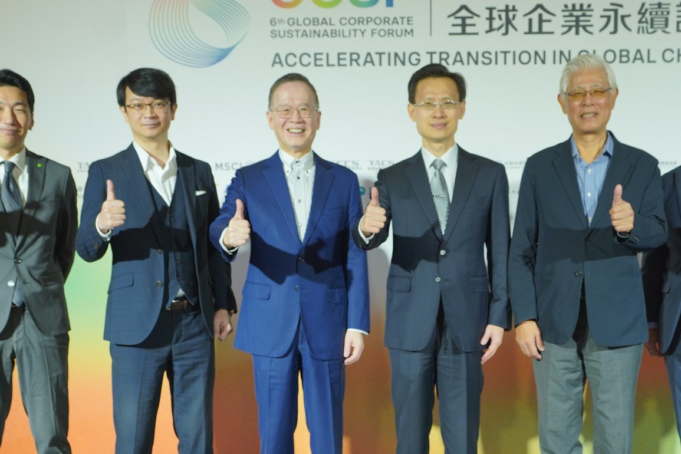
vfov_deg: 22.4
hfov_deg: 33.3
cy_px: 344
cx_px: 417
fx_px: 1135
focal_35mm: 60
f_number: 3.2
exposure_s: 1/50
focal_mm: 33
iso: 800
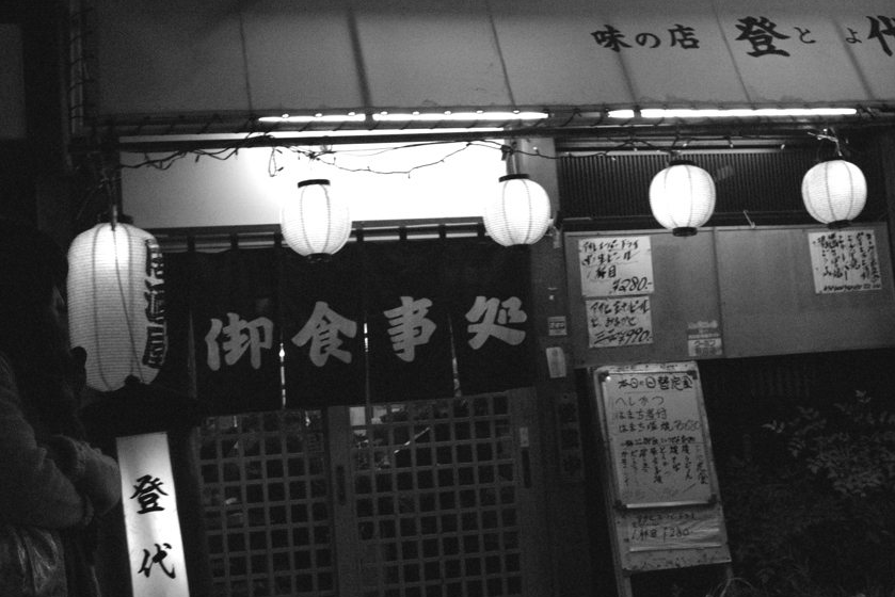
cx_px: 495
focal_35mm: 50
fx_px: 1243
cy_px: 327
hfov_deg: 39.5
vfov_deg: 27.0
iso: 800
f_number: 4.5
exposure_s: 1/125
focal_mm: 24.2
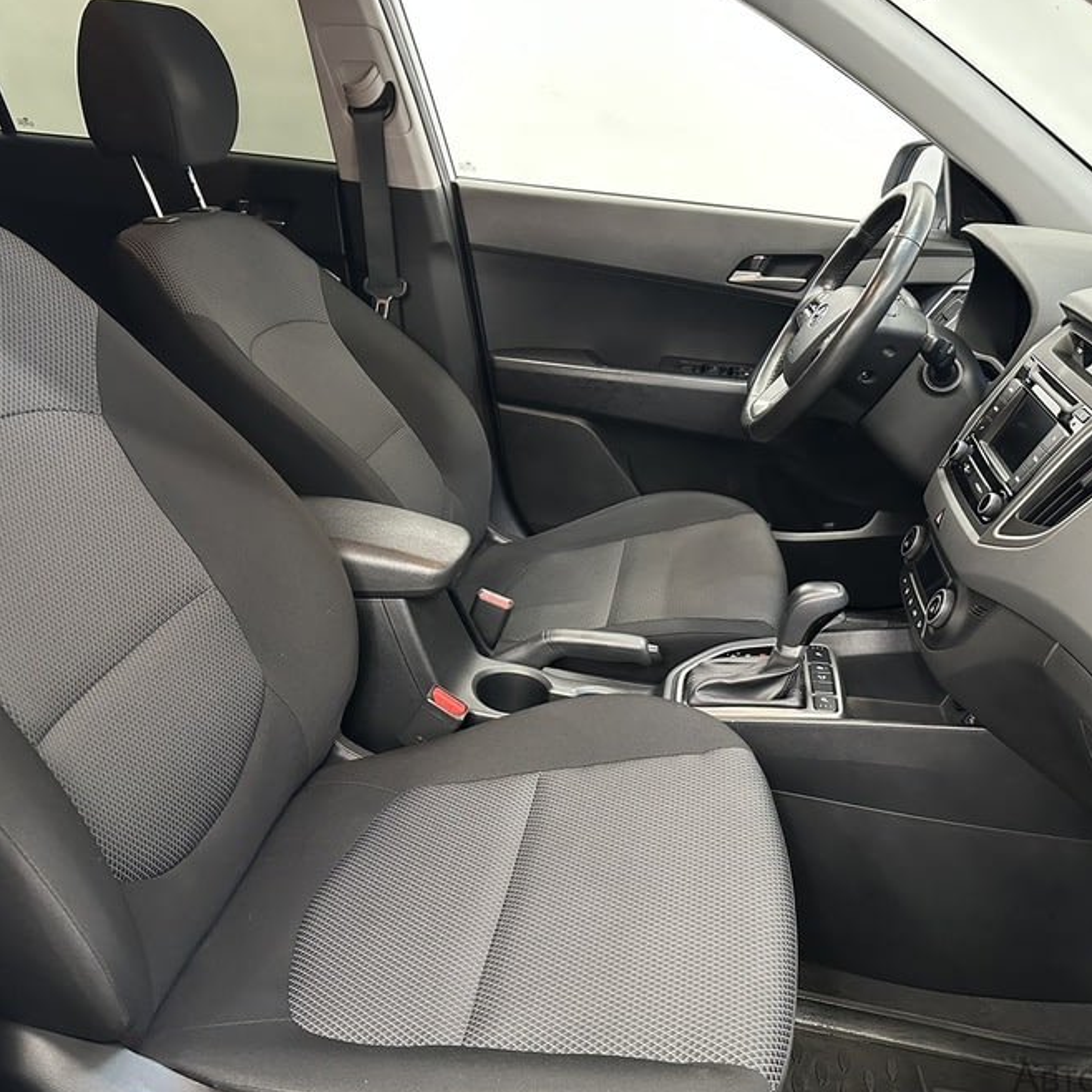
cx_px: 531
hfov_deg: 55.6
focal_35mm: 29
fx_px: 1035
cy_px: 550
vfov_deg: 55.6
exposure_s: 1/33
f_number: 1.78
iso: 640
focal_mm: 6.86
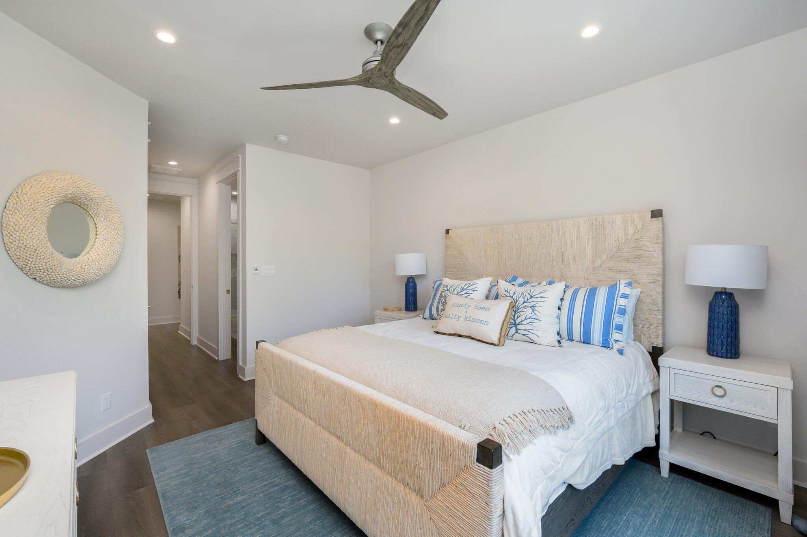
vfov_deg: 75.4
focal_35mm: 16
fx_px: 347
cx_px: 404
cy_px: 268
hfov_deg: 98.6
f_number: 9
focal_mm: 15.5
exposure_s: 1/30
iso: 320
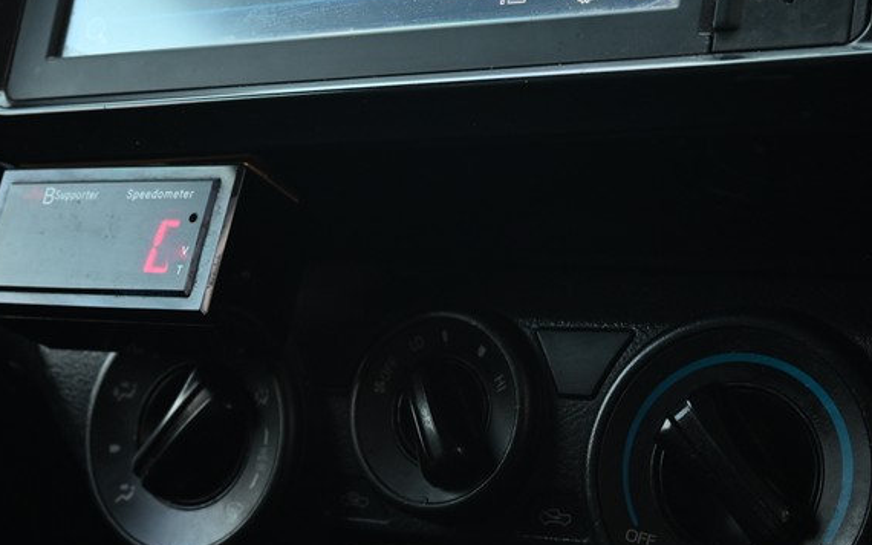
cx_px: 563
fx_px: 1449
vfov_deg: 20.9
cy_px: 467
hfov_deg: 33.3
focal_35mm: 61
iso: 560
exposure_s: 1/45
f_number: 8
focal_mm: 31
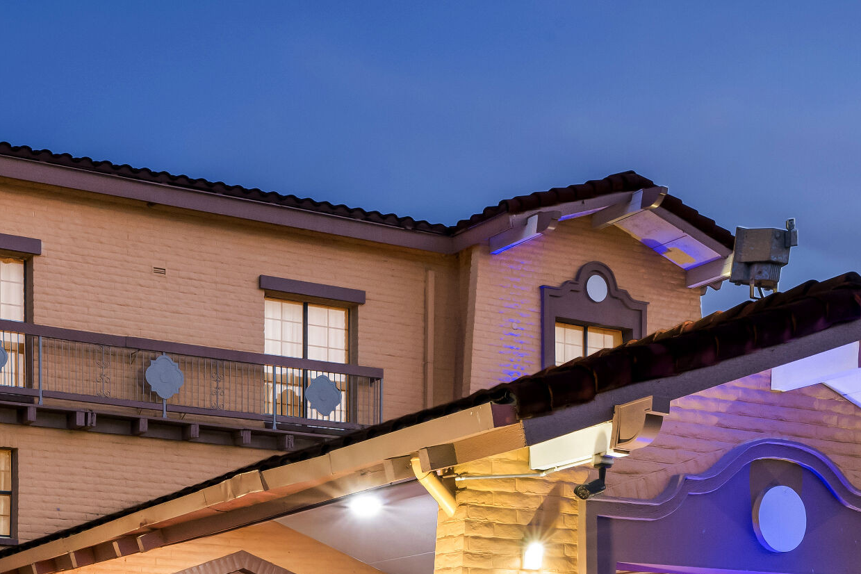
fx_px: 1129
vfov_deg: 27.8
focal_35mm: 47
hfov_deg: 40.6
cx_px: 218
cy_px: 473
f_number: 16
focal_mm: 19.5
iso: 250
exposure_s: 1
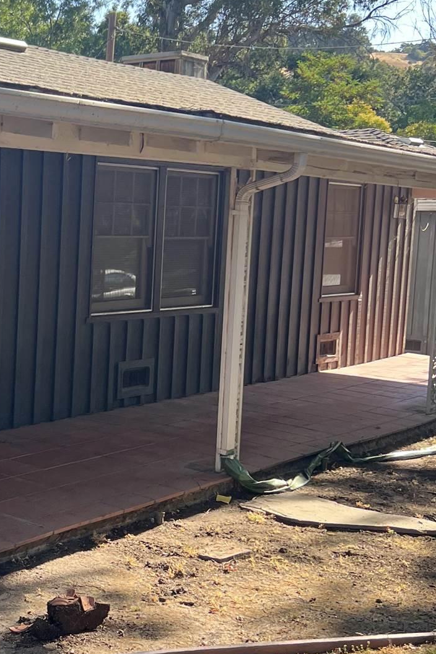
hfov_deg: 21.5
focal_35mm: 59
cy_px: 344
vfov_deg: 33.9
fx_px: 1072
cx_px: -79
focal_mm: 5.7
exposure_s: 1/552
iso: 50
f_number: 1.5
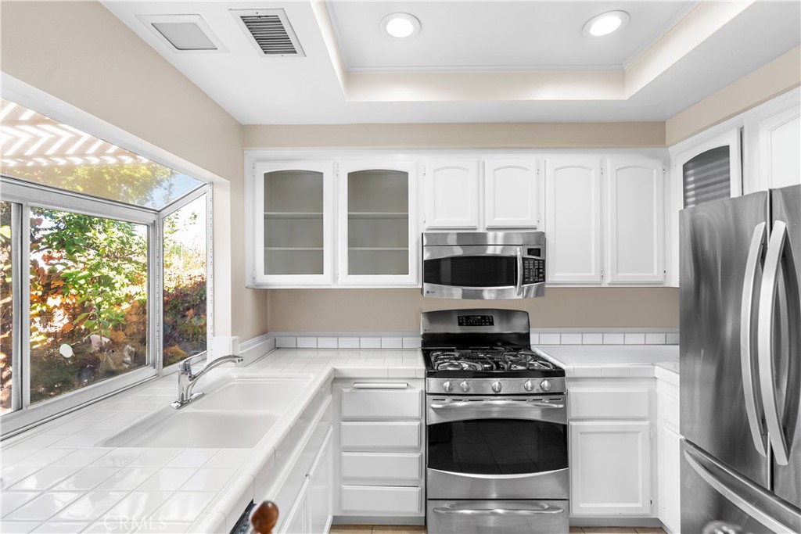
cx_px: 400
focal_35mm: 16
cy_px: 267
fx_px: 356
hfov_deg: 96.7
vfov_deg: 73.8
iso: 200
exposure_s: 1/20
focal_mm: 16
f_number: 8
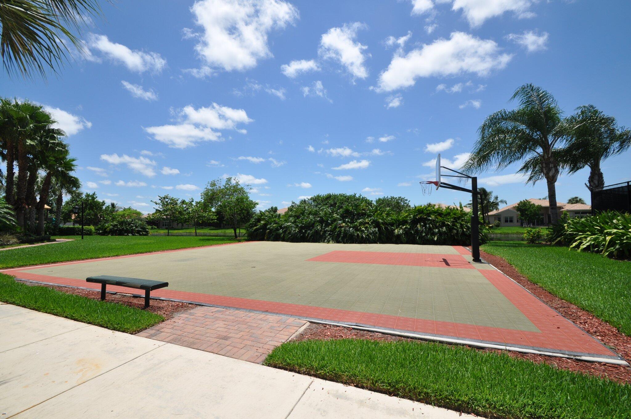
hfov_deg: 100.5
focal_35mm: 15
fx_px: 263
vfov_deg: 77.2
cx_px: 316
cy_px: 210
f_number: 10
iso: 200
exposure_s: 1/400
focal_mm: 10
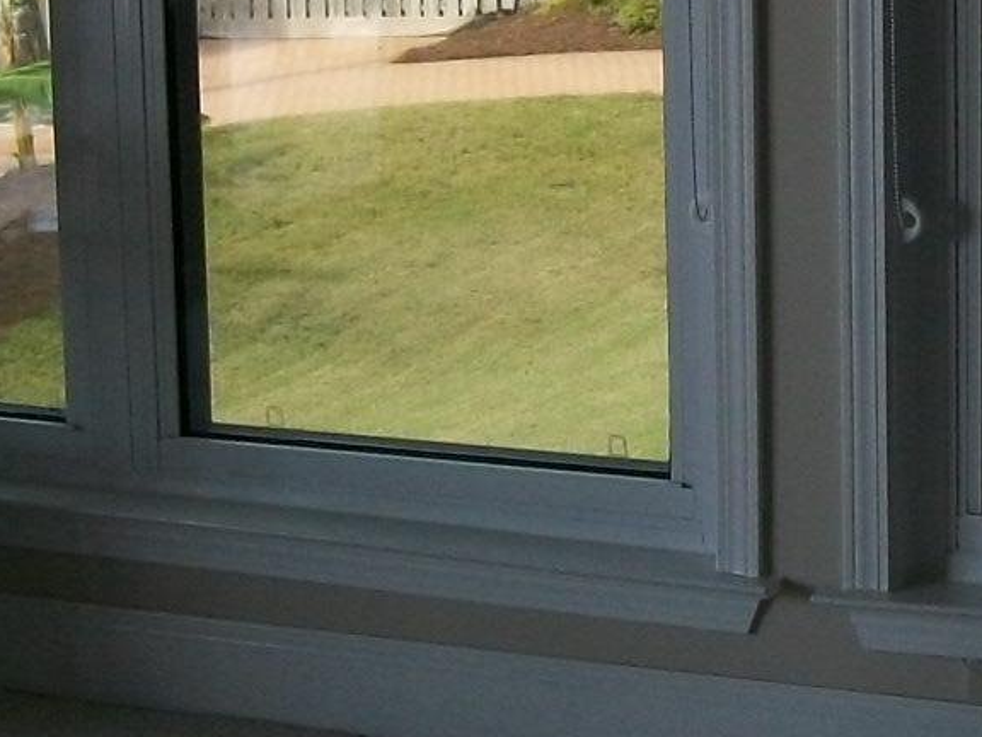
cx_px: 866
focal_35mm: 128
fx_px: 3631
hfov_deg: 15.2
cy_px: 109
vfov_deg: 11.5
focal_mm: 6
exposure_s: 1/100
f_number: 2.7
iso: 80
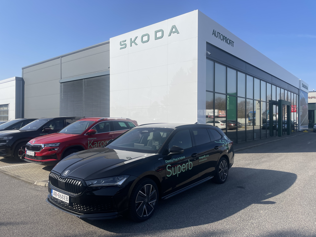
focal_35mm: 26
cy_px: 118
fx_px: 237
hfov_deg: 67.3
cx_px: 158
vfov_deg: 53.1
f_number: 1.6
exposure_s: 1/5051
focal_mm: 4.2
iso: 32
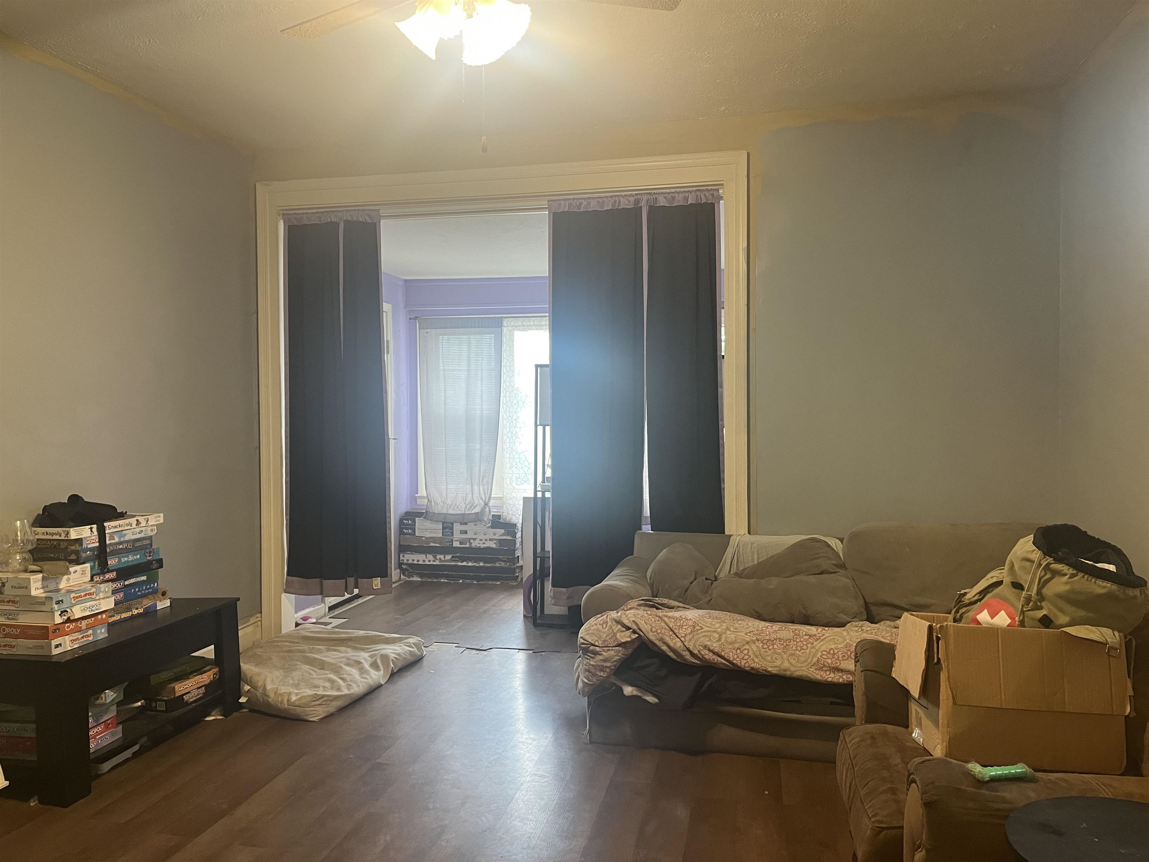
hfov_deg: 67.3
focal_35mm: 26
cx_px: 574
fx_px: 863
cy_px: 431
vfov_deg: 53.1
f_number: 1.6
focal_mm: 5.1
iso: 250
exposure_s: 1/60
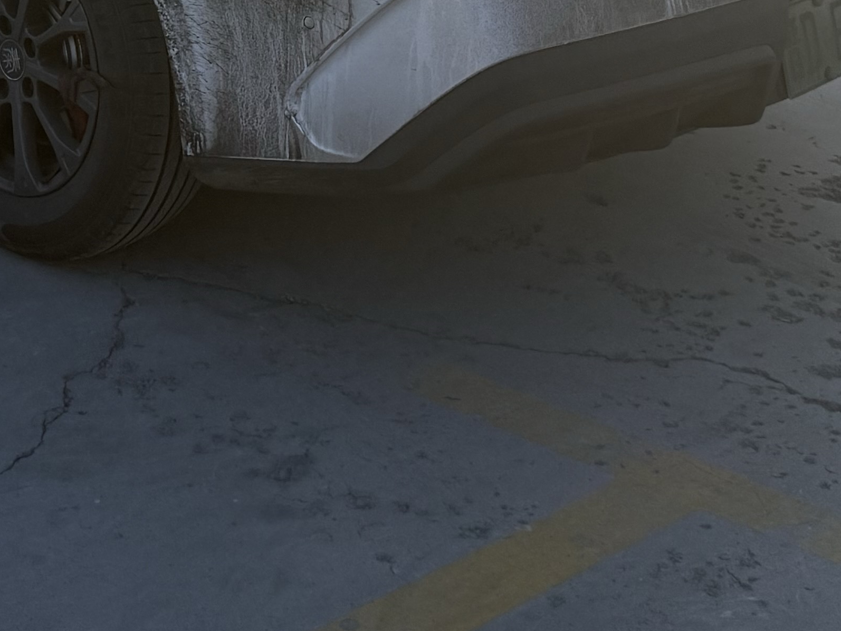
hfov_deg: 22.5
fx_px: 2090
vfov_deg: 15.7
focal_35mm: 86
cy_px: -334
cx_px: 213
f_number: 1.78
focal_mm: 6.76
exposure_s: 1/4167
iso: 100
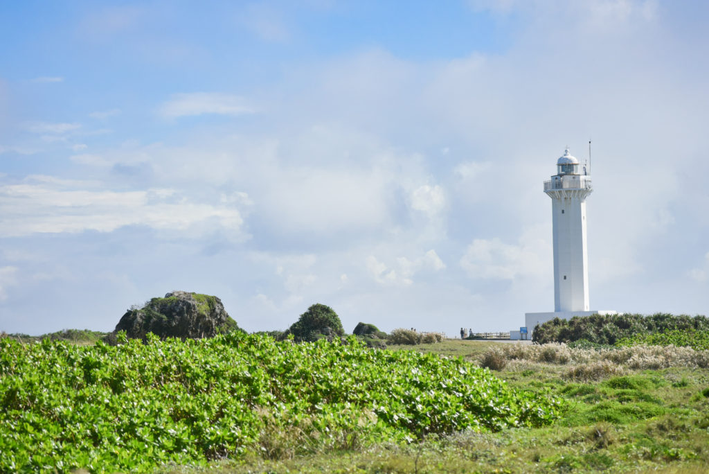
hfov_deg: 17.1
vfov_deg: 11.4
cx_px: 354
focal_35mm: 120
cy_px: 237
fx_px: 2365
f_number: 4
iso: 100
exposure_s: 1/3200
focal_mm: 120
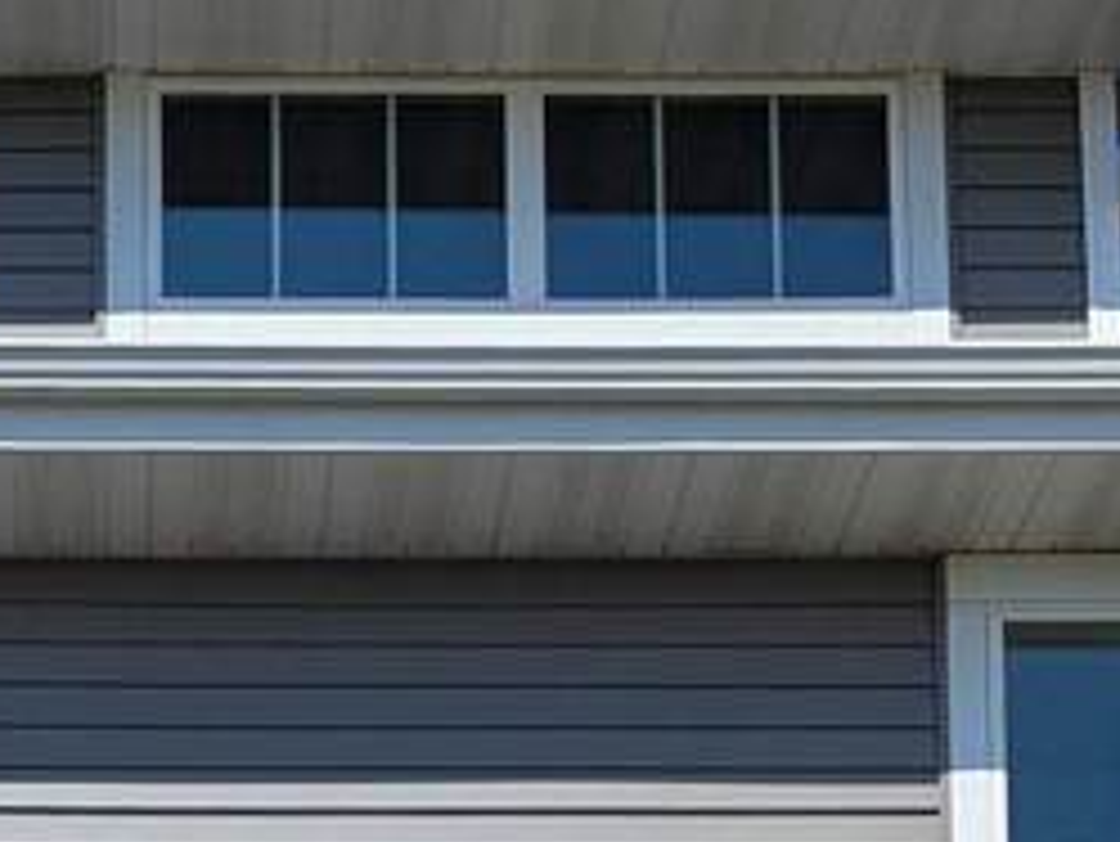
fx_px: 3982
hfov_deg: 15.8
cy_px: 1643
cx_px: 146
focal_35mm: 123
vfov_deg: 11.0
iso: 47
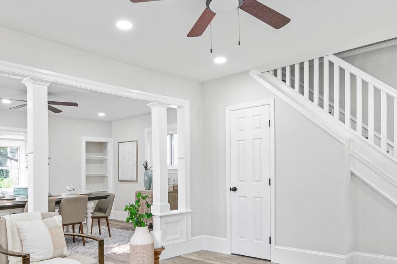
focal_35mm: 30
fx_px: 331
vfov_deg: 42.9
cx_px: 174
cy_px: 178
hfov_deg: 61.8
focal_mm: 14
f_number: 8
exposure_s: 1/125
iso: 1600
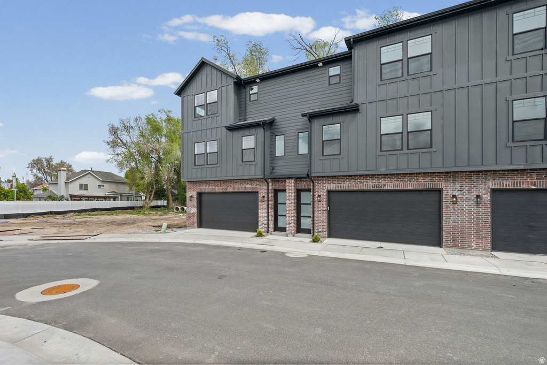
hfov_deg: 96.8
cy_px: 182
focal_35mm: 16
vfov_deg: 73.7
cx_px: 274
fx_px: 243
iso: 250
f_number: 9
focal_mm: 16
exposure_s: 1/100
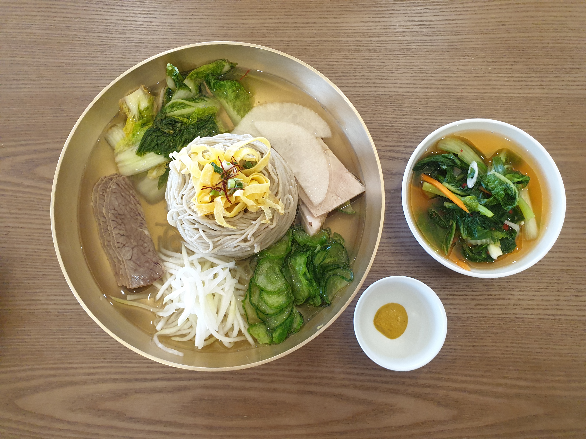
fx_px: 440
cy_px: 220
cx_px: 293
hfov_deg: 67.3
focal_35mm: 26
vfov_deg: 53.1
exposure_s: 1/60
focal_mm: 4.3
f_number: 2.4
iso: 320
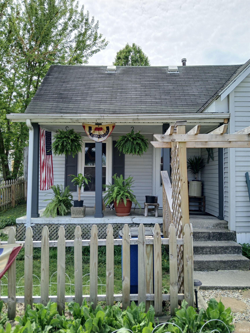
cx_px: 125
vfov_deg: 67.3
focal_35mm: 26
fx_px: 250
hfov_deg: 53.1
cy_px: 166
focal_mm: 3.98
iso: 20
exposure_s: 1/315
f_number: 1.8
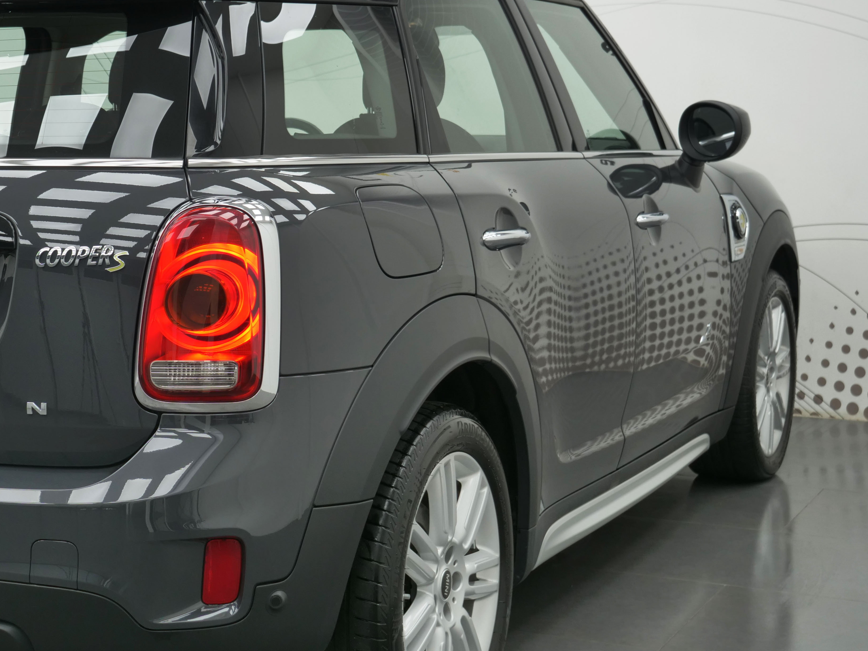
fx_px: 1906
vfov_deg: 19.4
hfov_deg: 25.3
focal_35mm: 76
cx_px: 188
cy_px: 289
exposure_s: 1/125
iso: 200
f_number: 3.5
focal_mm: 24
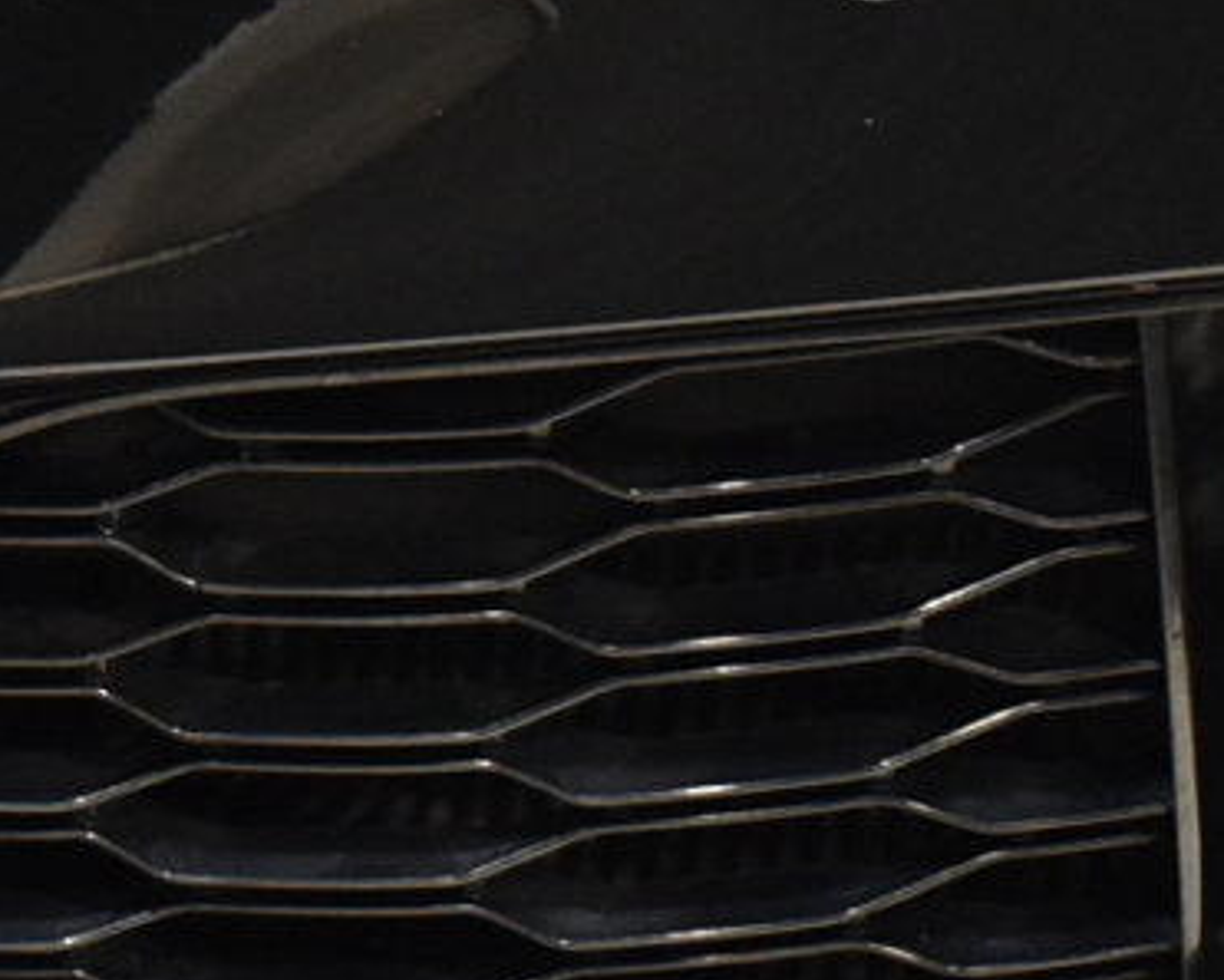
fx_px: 8814
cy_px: 408
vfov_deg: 6.4
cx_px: -1537
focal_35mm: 243
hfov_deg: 7.5
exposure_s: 1/40
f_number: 4
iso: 1250
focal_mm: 25
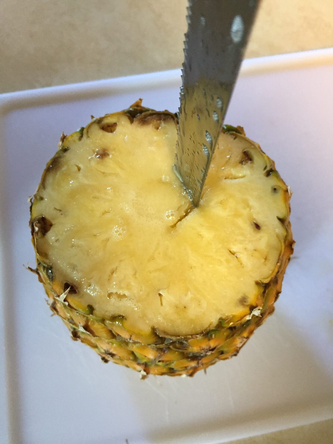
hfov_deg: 48.2
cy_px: 222
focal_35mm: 29
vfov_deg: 61.7
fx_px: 372
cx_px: 166
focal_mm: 4.15
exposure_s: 1/30
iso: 200
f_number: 2.2
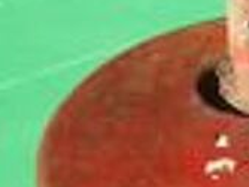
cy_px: 218
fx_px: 1301
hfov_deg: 10.6
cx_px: 344
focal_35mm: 181
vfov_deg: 8.1
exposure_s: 1/200
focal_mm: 10.3
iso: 80
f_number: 4
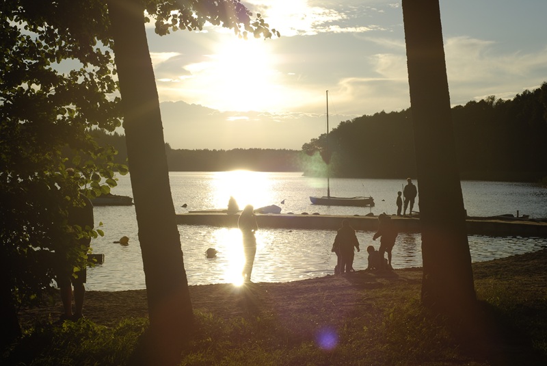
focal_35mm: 75
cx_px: 274
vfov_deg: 18.2
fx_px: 1141
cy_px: 183
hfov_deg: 27.0
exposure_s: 1/400
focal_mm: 50
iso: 100
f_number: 10
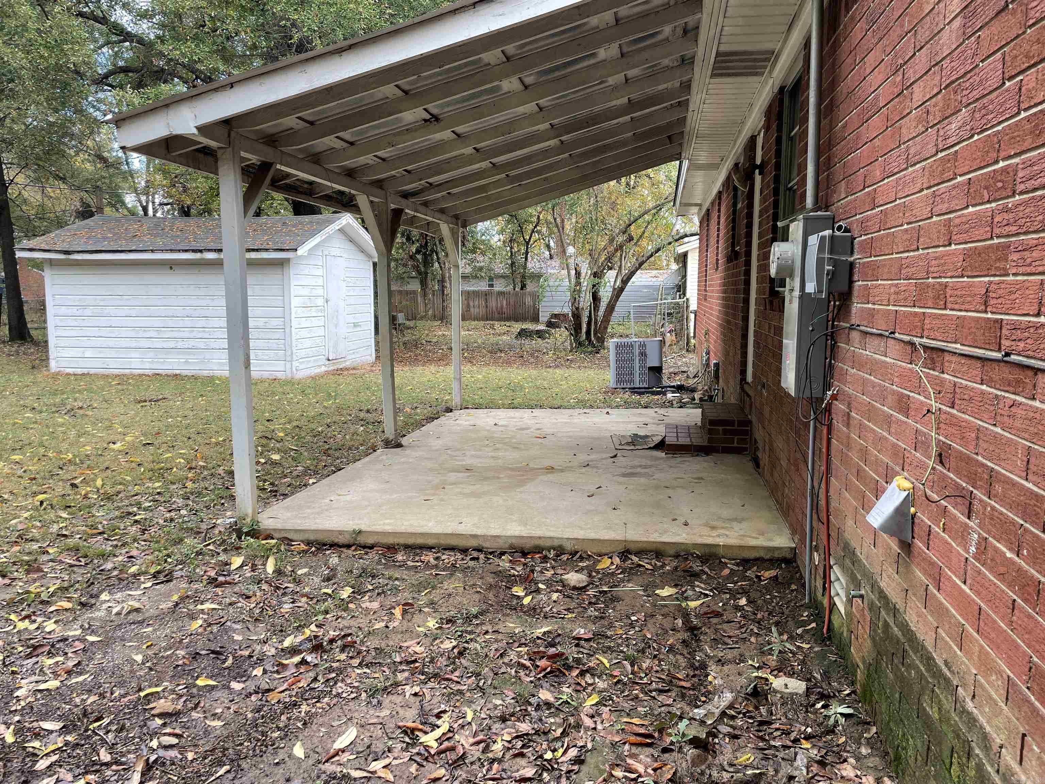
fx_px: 785
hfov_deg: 67.3
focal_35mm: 26
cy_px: 392
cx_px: 522
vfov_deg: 53.1
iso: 40
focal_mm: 4.2
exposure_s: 1/121
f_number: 1.6
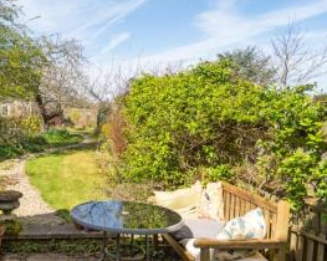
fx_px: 329
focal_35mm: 34
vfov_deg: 43.3
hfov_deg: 49.7
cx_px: 65
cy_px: 124
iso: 320
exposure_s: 1/500
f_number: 7.1
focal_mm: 20
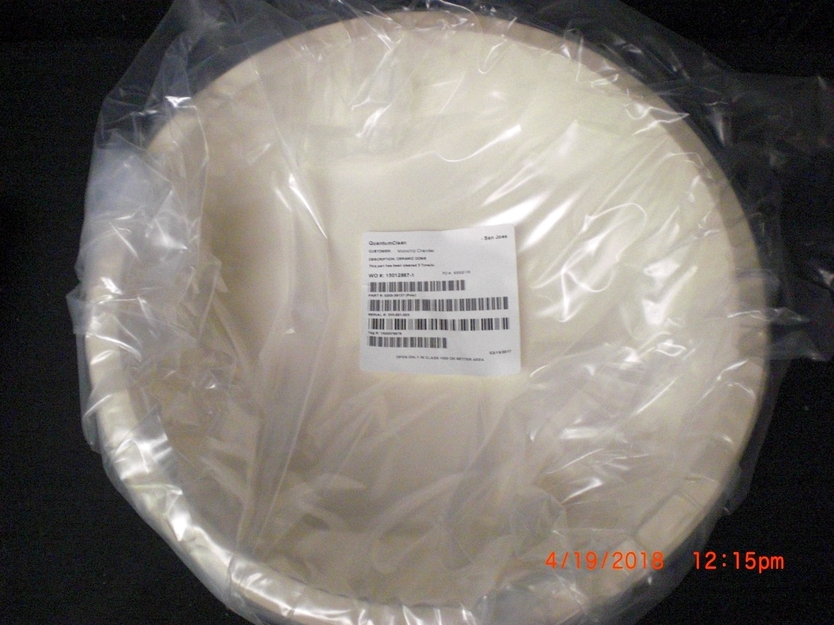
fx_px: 916
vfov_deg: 37.7
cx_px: 417
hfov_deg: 49.0
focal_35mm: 38
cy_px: 312
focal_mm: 6.3
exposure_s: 1/160
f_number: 3.1
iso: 800
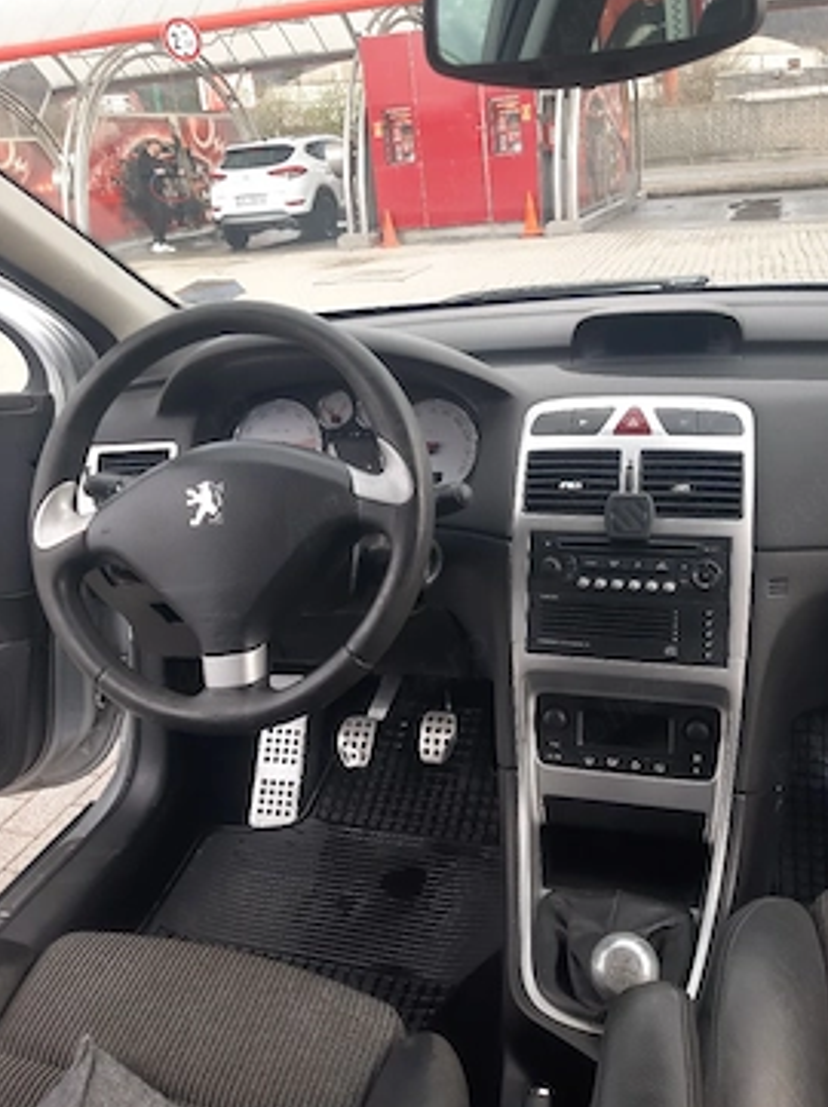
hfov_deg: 46.7
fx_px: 958
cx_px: 451
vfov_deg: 59.9
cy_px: 504
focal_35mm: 30
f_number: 1.7
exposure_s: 1/50
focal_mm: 3.93
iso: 50
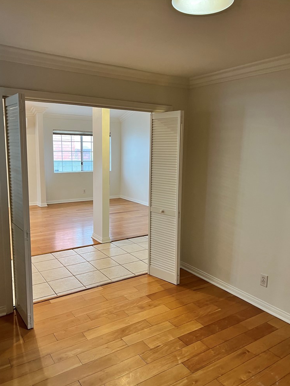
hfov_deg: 51.4
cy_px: 199
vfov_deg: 65.3
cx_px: 143
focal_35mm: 27
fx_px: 301
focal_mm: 5.7
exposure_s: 1/60
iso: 100
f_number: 1.5
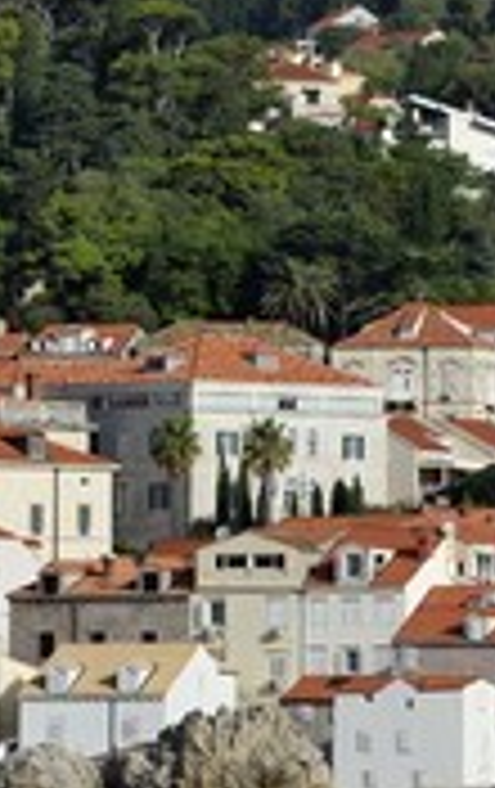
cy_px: 419
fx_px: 9458
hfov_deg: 3.0
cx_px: 511
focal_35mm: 440
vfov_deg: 4.8
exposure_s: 1/250
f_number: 13
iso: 200
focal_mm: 180
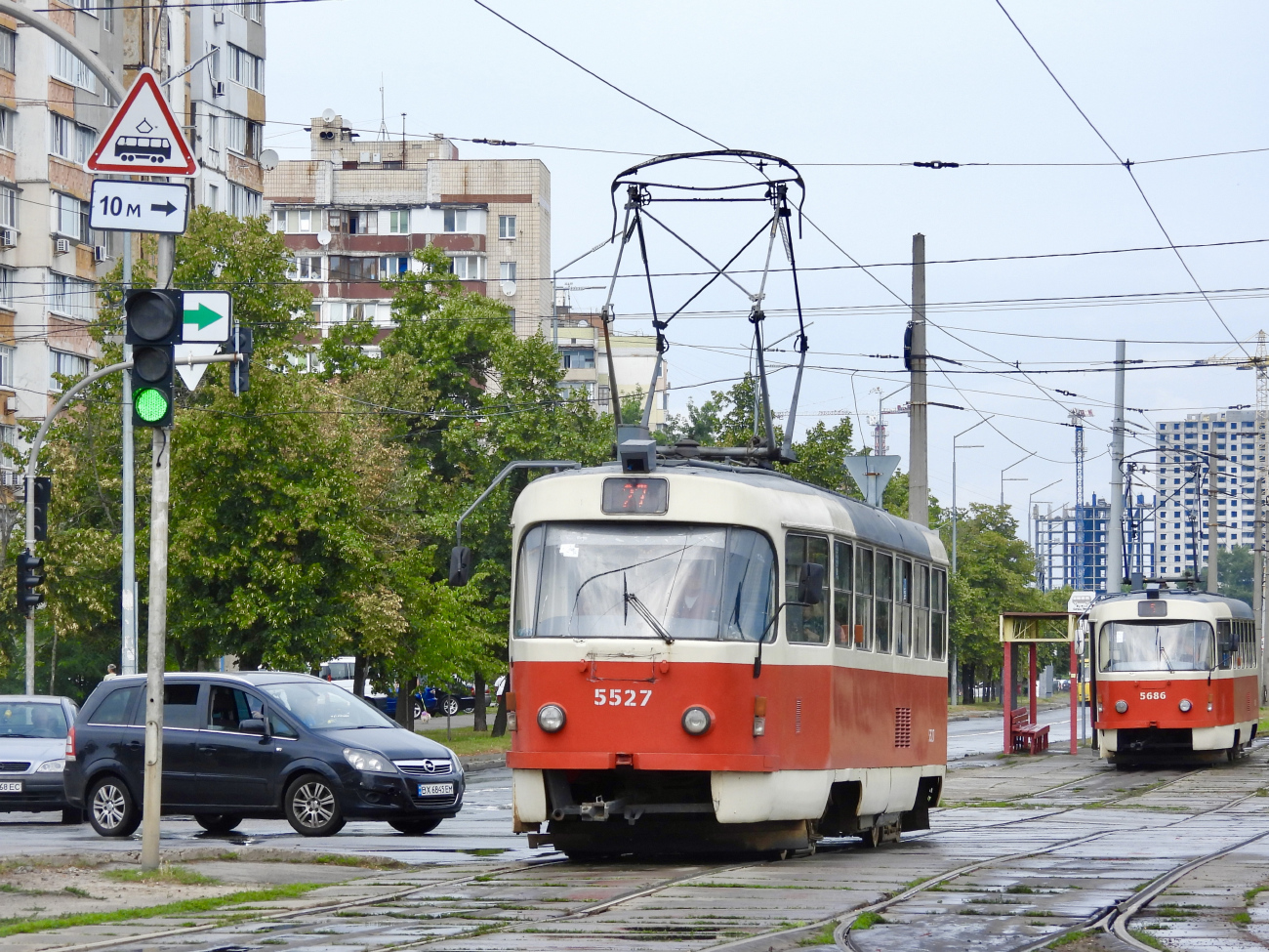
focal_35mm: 135
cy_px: 476
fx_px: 4949
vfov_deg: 11.0
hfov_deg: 14.6
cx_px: 634
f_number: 4
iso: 100
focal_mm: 24.1
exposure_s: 1/500
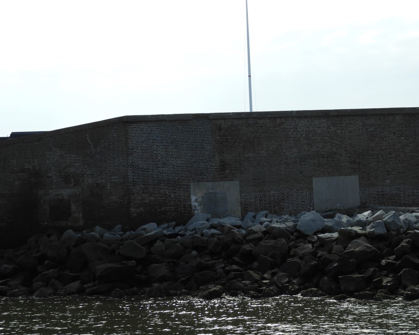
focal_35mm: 72
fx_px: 893
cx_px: 243
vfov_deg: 21.3
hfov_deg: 26.4
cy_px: 151
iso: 100
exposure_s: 1/800
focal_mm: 10.7
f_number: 4.2
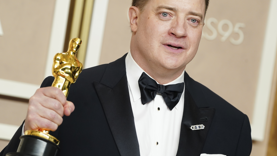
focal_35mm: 296
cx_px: 139
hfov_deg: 7.3
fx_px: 2174
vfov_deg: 4.1
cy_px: 65
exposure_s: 1/320
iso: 2500
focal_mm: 282
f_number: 6.3
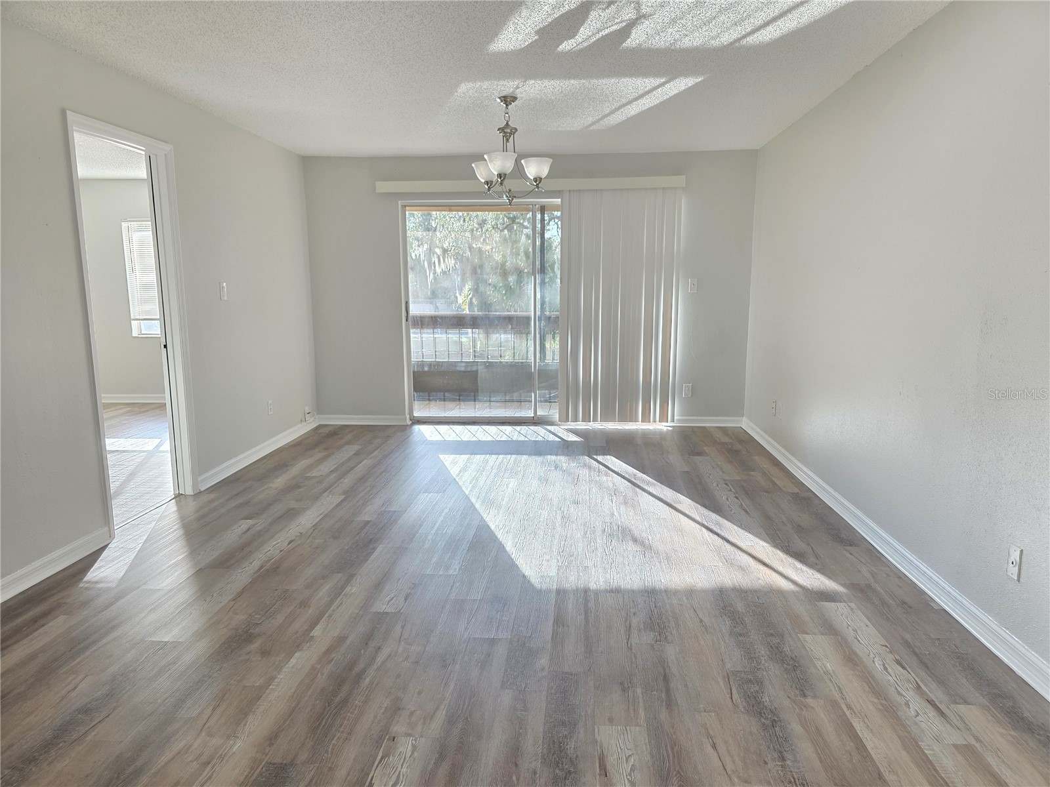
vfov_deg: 58.9
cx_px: 525
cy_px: 394
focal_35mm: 23
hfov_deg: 73.9
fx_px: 698
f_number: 1.7
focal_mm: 6.3
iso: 160
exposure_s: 1/180
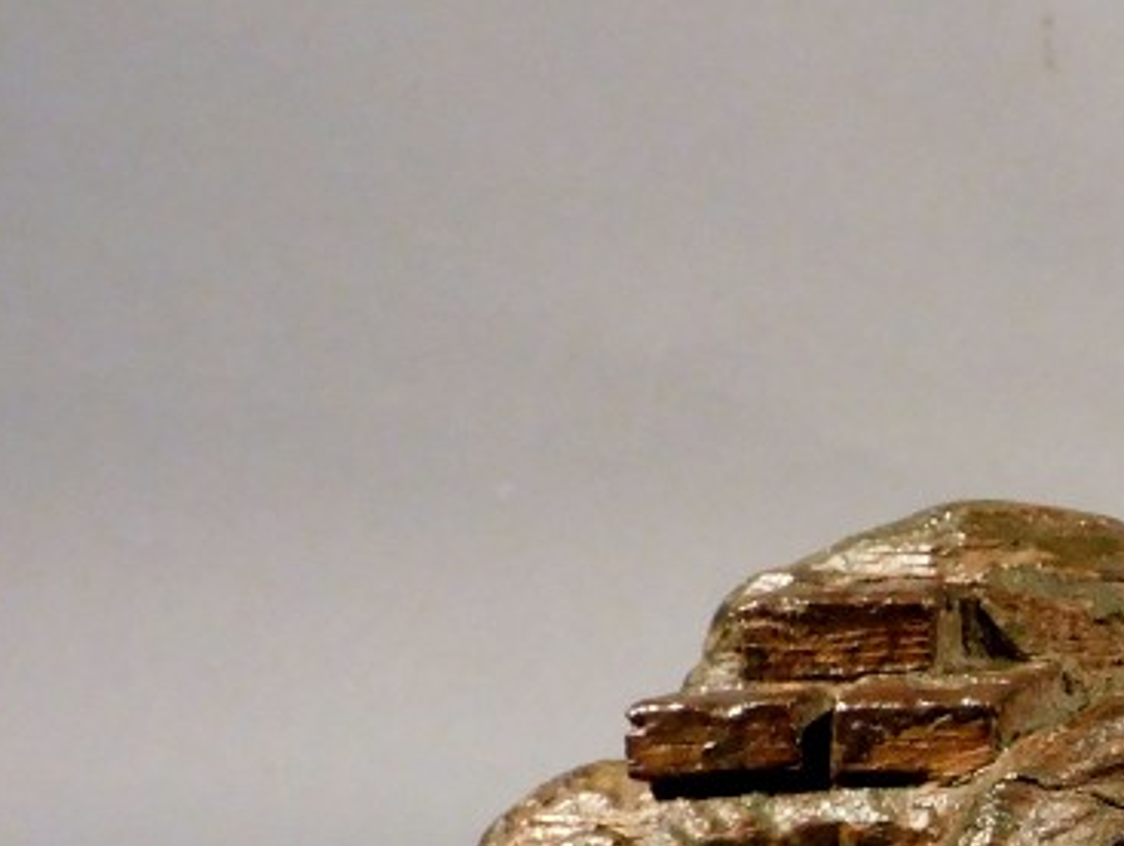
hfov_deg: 17.5
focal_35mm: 98
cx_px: 1795
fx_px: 3185
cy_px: 962
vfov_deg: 14.7
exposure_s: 1/25
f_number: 3.5
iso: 400
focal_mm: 5.4
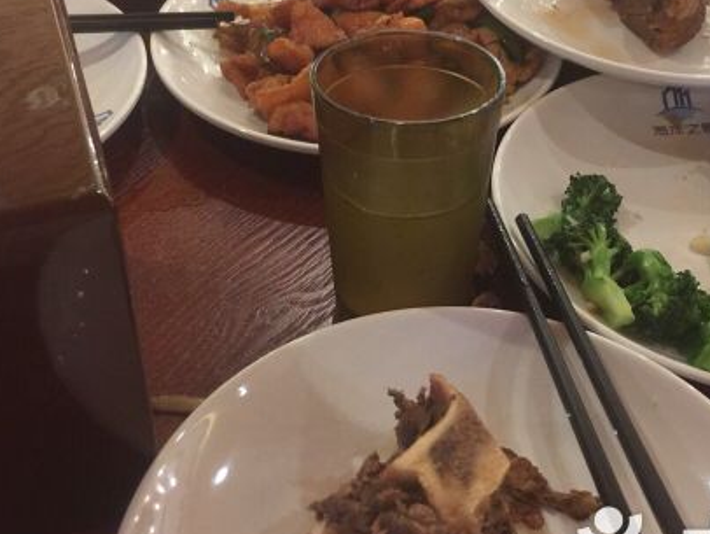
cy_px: 179
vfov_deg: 28.9
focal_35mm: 50
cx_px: 404
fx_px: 1026
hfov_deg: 38.1
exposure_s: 1/4
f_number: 2.2
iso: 100
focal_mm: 4.15
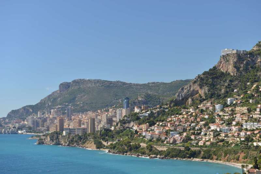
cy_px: 87
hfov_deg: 28.8
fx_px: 508
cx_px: 130
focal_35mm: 70
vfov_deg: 19.5
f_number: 7.1
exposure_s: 1/200
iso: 125
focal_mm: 70
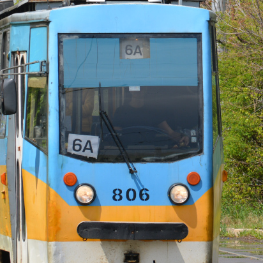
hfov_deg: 4.4
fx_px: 3455
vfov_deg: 4.4
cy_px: 48
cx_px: 192
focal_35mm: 402
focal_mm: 100
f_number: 8
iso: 125
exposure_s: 1/250
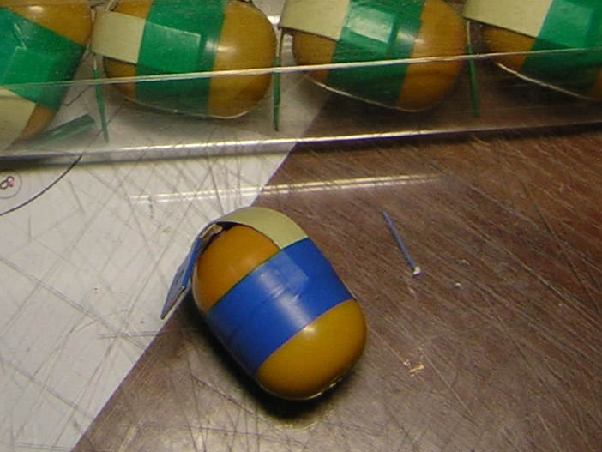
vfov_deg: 17.6
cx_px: 185
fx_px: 1427
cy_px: 12
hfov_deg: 23.7
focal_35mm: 82
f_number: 2.6
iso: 50
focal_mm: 4.7
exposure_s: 1/34
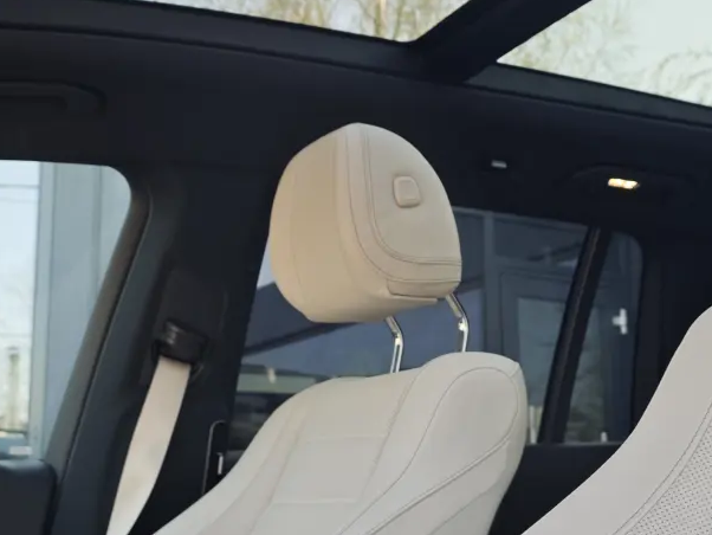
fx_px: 1132
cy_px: 297
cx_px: 373
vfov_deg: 26.6
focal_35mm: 55
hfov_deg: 34.9
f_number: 1.6
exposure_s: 1/200
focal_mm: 6.55
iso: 64
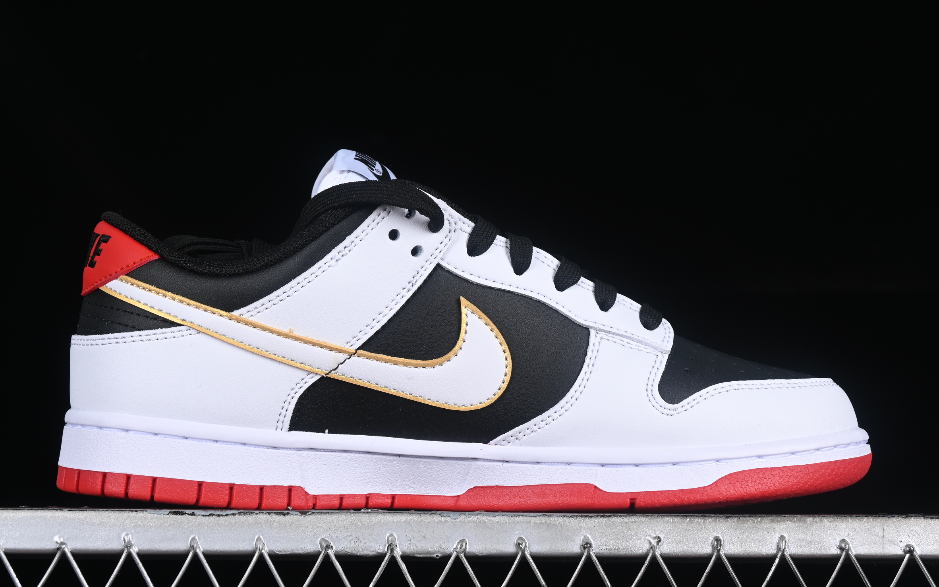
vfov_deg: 14.5
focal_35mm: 90
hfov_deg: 23.0
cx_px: 451
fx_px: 2303
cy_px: 292
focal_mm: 50
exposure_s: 1/80
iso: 160
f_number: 8
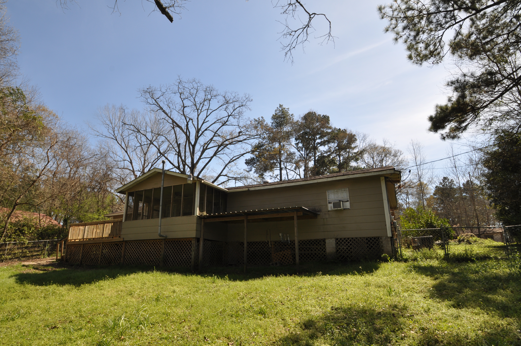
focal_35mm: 20
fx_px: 282
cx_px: 260
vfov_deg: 63.1
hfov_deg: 85.5
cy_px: 173
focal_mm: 13
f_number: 11
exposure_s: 1/200
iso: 200
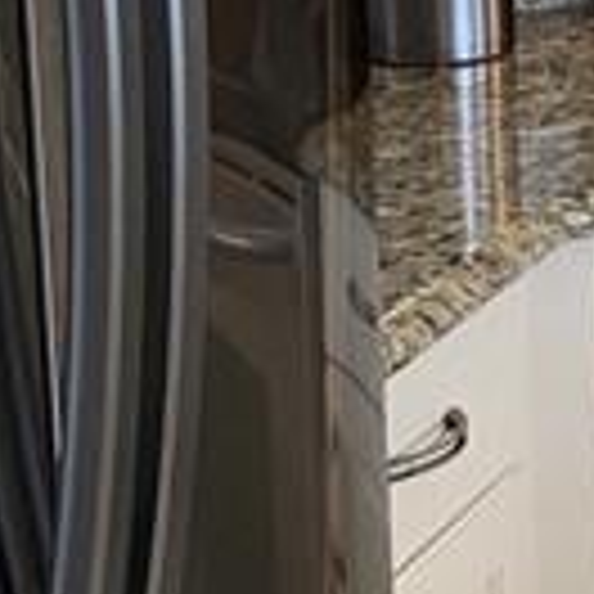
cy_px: -162
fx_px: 3456
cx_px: 1332
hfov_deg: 9.0
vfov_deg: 9.7
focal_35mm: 178
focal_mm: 4.25
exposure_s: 1/60
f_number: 1.8
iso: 64
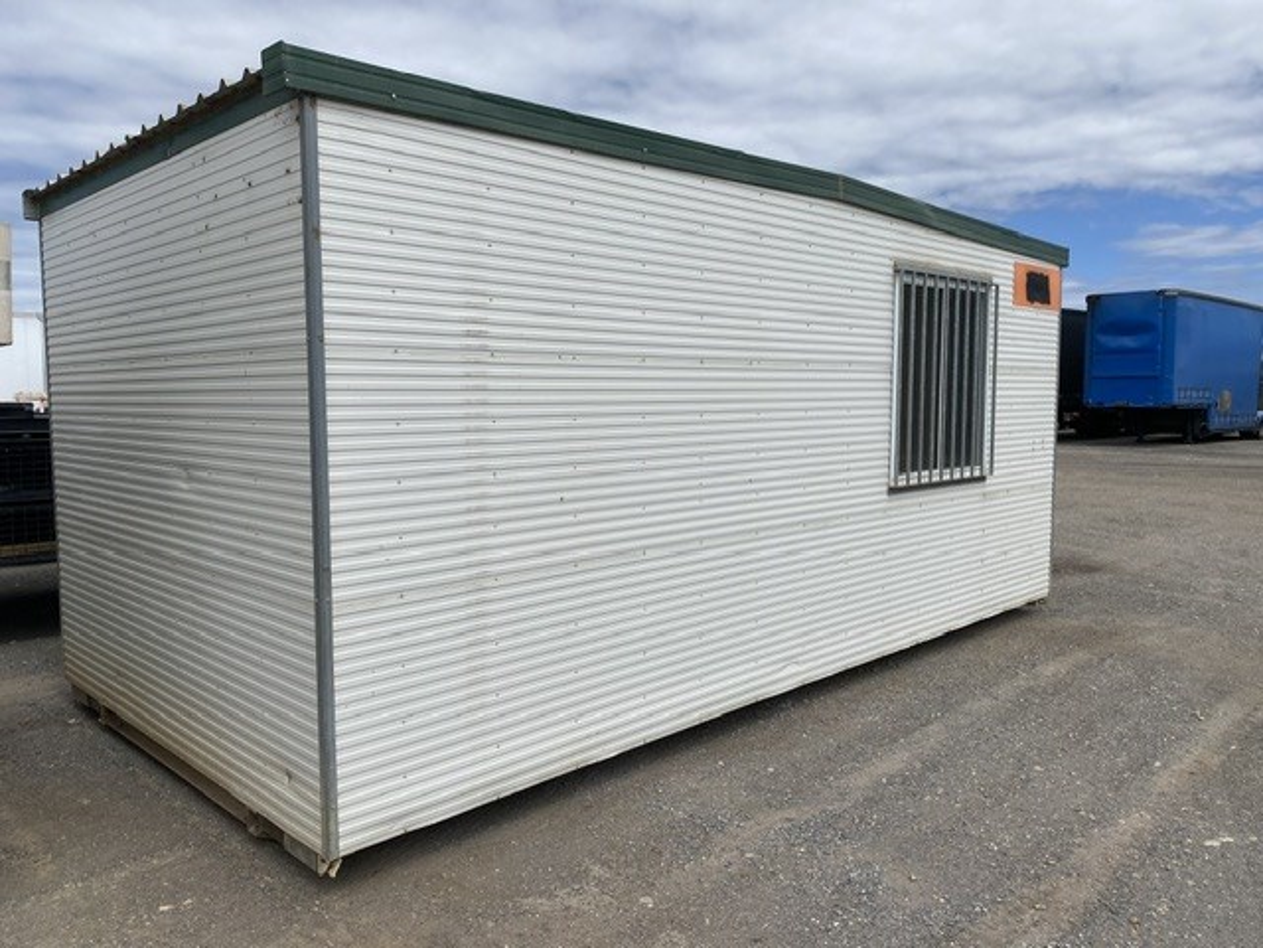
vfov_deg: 53.1
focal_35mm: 26
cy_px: 474
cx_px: 632
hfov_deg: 67.3
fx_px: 949
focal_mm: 4.25
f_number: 1.8
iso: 32
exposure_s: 1/6061
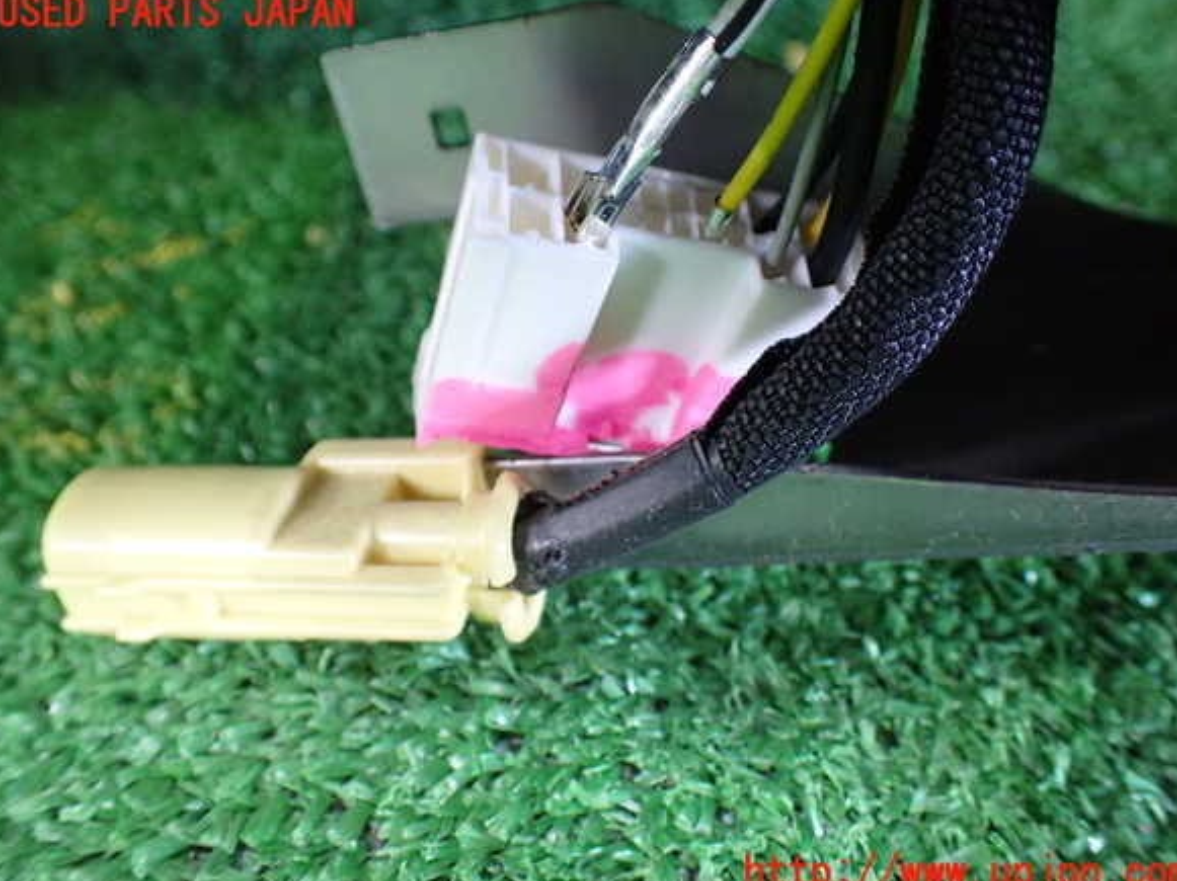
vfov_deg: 45.4
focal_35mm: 31
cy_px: 444
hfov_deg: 58.4
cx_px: 594
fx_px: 1053
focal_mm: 5.4
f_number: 2.3
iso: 800
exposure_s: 1/60
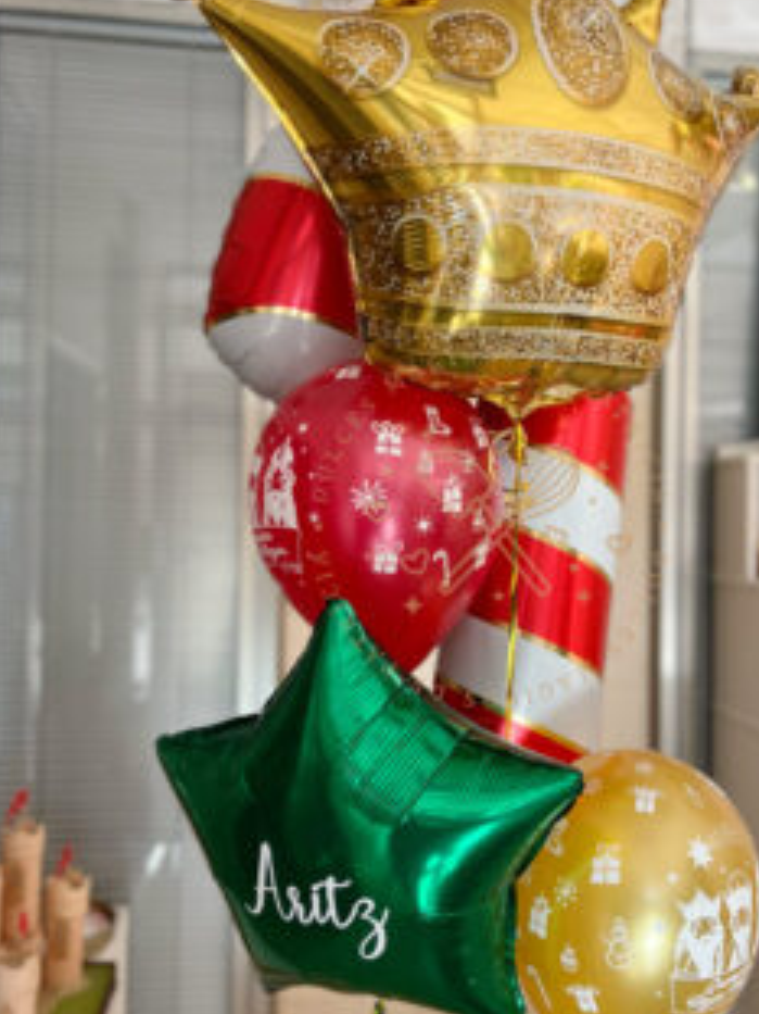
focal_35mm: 36
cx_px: 484
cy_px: 494
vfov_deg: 51.4
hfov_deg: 39.3
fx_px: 1053
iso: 32
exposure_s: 1/142
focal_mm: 5.7
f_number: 1.5
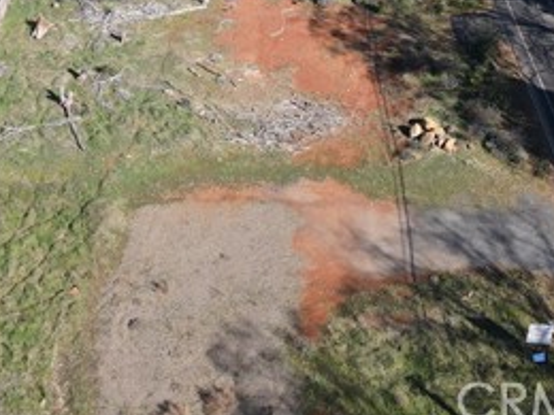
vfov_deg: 22.9
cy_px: -79
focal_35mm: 59
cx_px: 258
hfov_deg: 32.7
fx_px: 944
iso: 100
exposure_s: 1/350
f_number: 2.8
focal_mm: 4.5
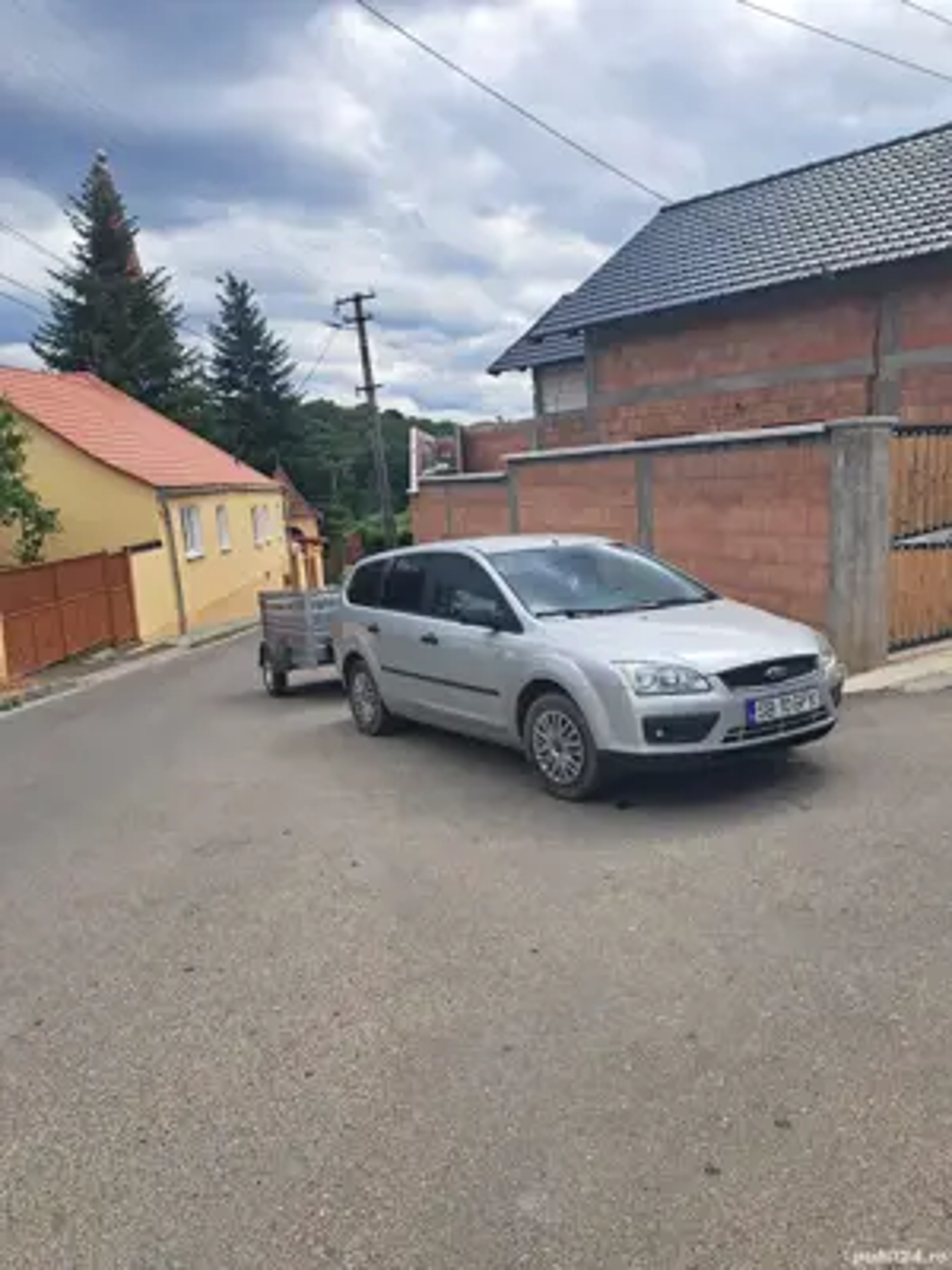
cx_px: 476
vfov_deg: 71.6
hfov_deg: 56.8
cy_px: 635
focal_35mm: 24
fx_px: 880
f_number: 1.8
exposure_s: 1/855
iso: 50
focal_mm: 5.23
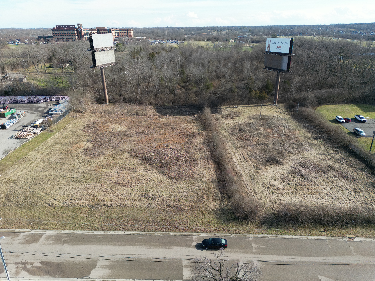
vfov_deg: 56.8
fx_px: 260
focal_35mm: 24
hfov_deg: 71.6
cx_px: 188
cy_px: 140
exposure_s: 1/1500
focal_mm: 6.72
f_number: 1.7
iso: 200
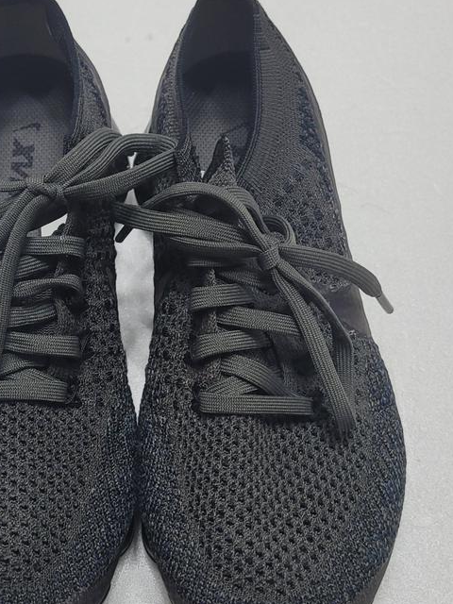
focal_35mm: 52
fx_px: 907
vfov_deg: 36.8
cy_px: 344
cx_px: 140
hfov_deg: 27.8
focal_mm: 5.4
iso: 50
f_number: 1.8
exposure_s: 1/120
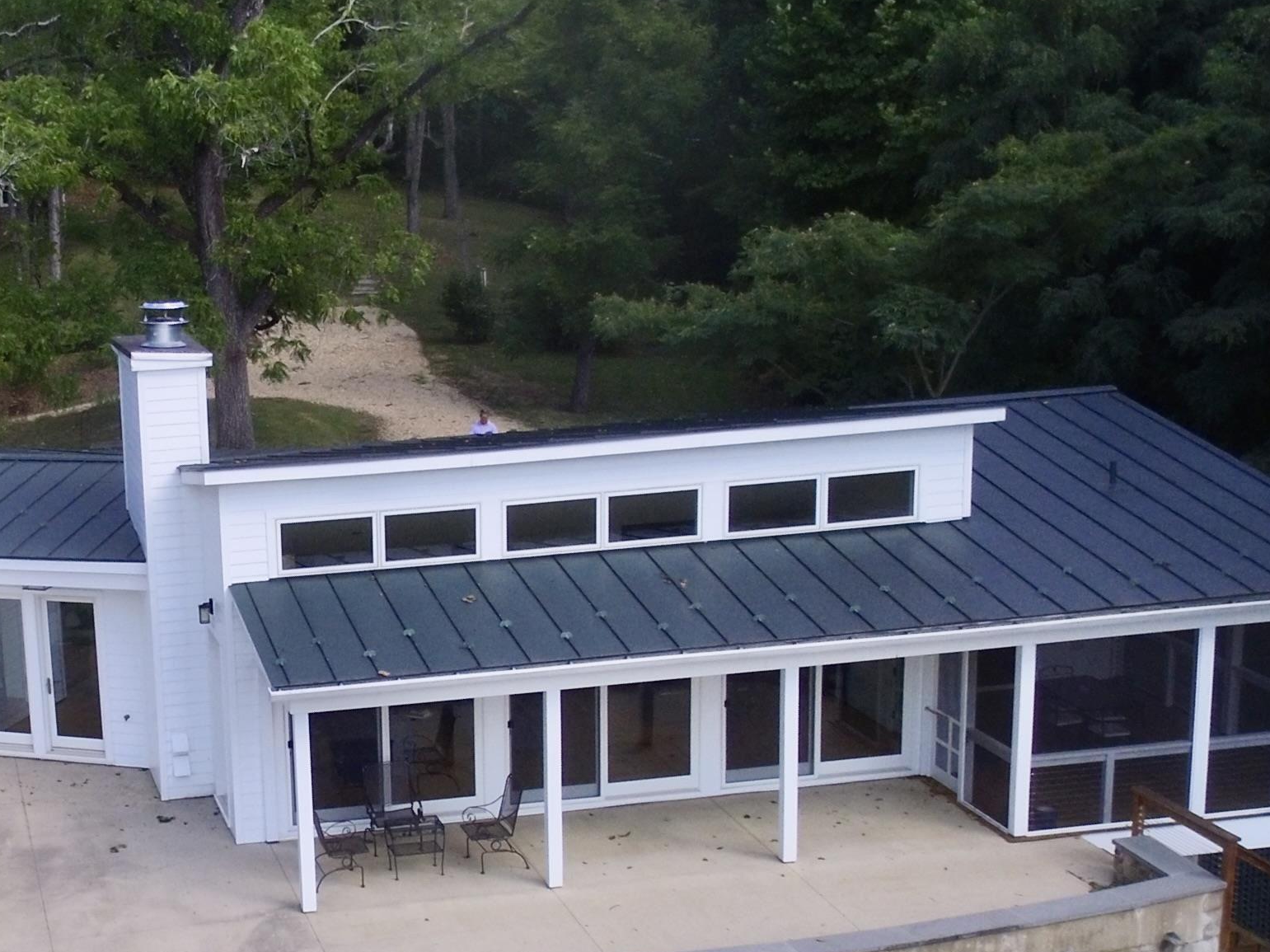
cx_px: 289
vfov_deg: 39.2
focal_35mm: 35
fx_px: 1284
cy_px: 749
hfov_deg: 50.1
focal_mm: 3.61
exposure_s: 1/654
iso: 100
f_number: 2.8
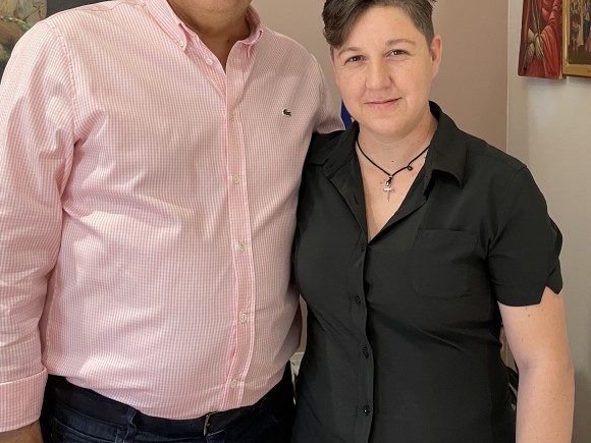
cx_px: 358
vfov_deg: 32.7
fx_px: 734
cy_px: 91
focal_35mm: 43
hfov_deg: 43.6
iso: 250
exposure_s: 1/41
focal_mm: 4.2
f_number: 1.6
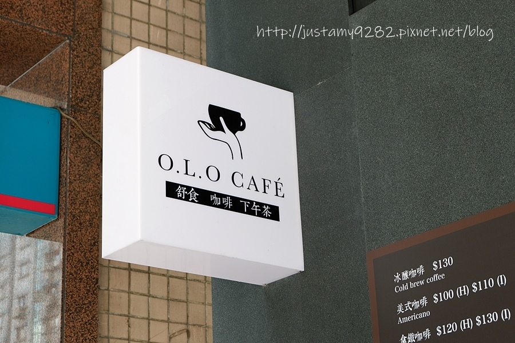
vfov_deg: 19.7
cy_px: 172
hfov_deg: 29.2
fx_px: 987
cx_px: 258
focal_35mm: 69
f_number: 5.6
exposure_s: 1/100
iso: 250
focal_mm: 46.7
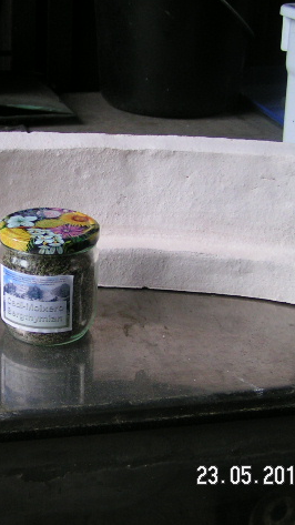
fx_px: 779
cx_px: 12
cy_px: 261
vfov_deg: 37.2
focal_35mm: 56
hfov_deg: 20.9
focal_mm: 5.8
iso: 100
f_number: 2.8
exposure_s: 1/40
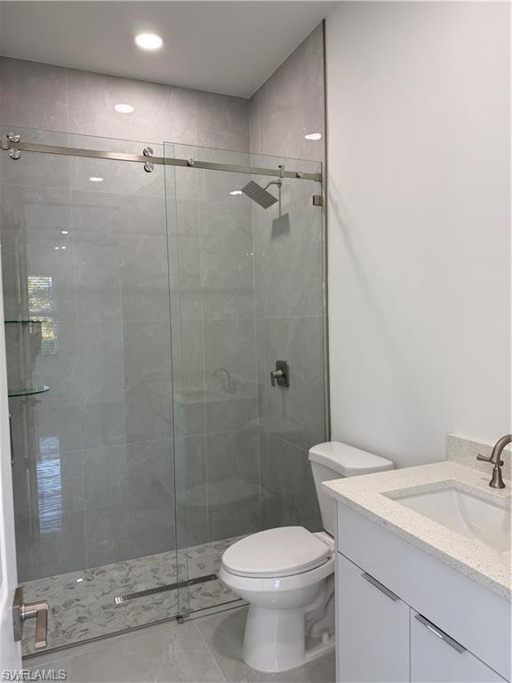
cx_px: 256
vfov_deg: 71.6
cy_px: 342
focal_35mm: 24
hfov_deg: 56.8
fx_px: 473
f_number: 1.78
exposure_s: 1/120
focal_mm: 6.76
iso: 100
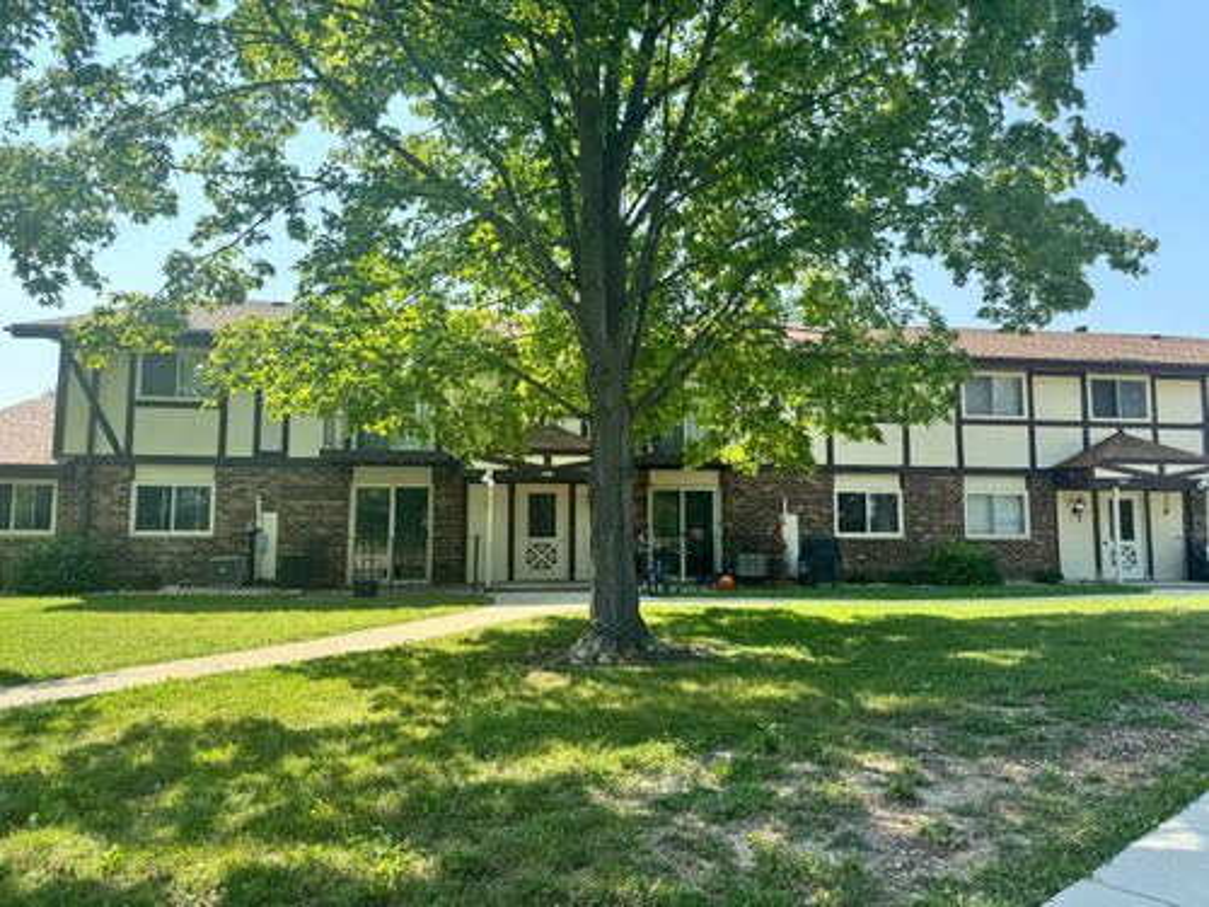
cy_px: 454
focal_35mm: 24
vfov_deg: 56.8
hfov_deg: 71.6
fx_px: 838
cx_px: 604
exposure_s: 1/1456
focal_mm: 6.76
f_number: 1.78
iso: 80
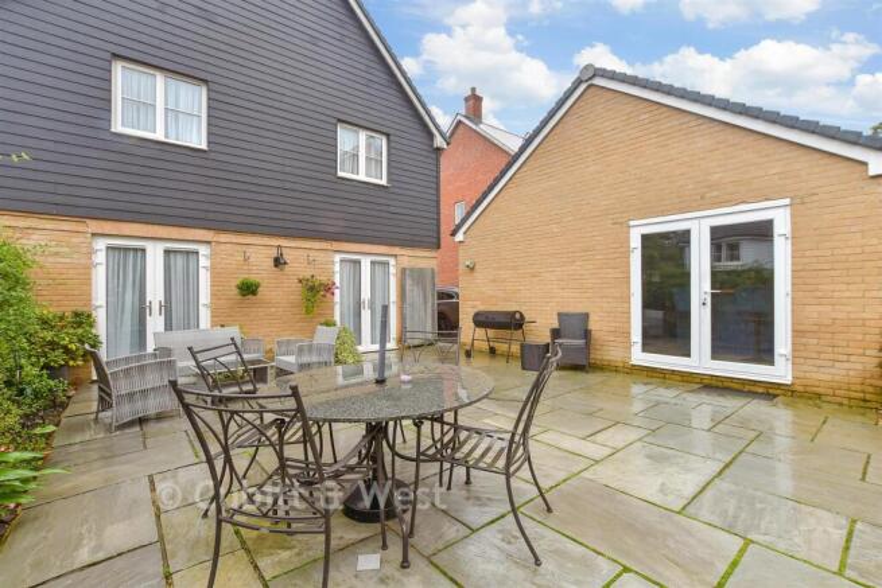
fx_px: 368
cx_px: 441
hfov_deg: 100.4
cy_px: 294
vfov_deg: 77.4
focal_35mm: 15
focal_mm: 10
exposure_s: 1/60
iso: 160
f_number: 8
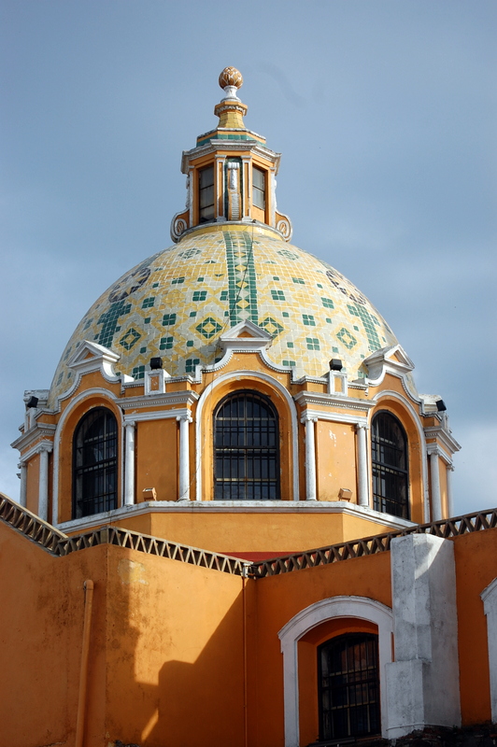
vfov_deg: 22.6
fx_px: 1867
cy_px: 374
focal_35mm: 90
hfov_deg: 15.2
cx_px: 248
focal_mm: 60
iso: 200
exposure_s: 1/640
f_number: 6.3
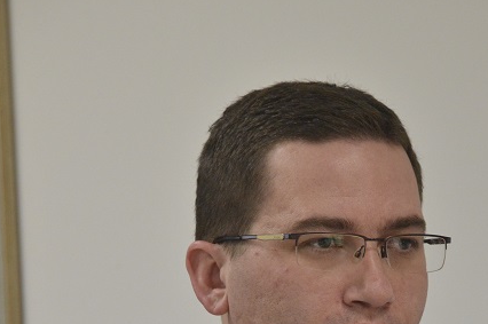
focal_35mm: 578
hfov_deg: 3.6
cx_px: 365
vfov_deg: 2.4
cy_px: 299
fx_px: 7826
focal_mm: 300
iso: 6400
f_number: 6.3
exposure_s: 1/160
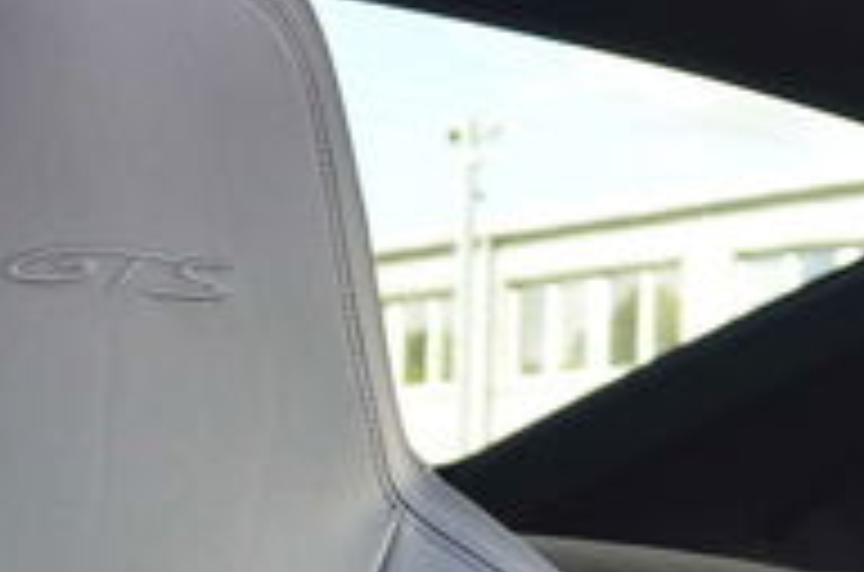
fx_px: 2873
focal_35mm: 120
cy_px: 779
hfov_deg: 16.8
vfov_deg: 11.0
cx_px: 810
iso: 400
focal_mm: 20
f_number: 4
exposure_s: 1/60
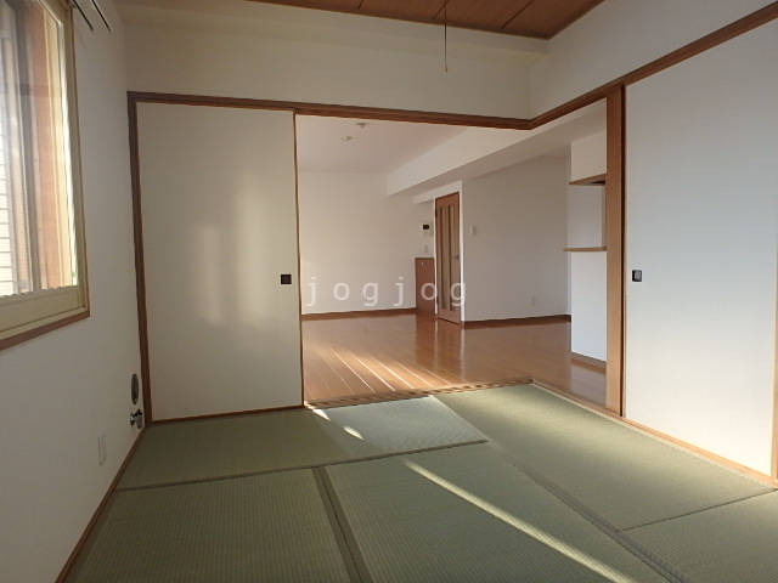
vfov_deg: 63.4
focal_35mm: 21
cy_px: 292
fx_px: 472
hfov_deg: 79.0
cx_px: 389
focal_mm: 3.7
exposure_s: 1/60
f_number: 3.5
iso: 160
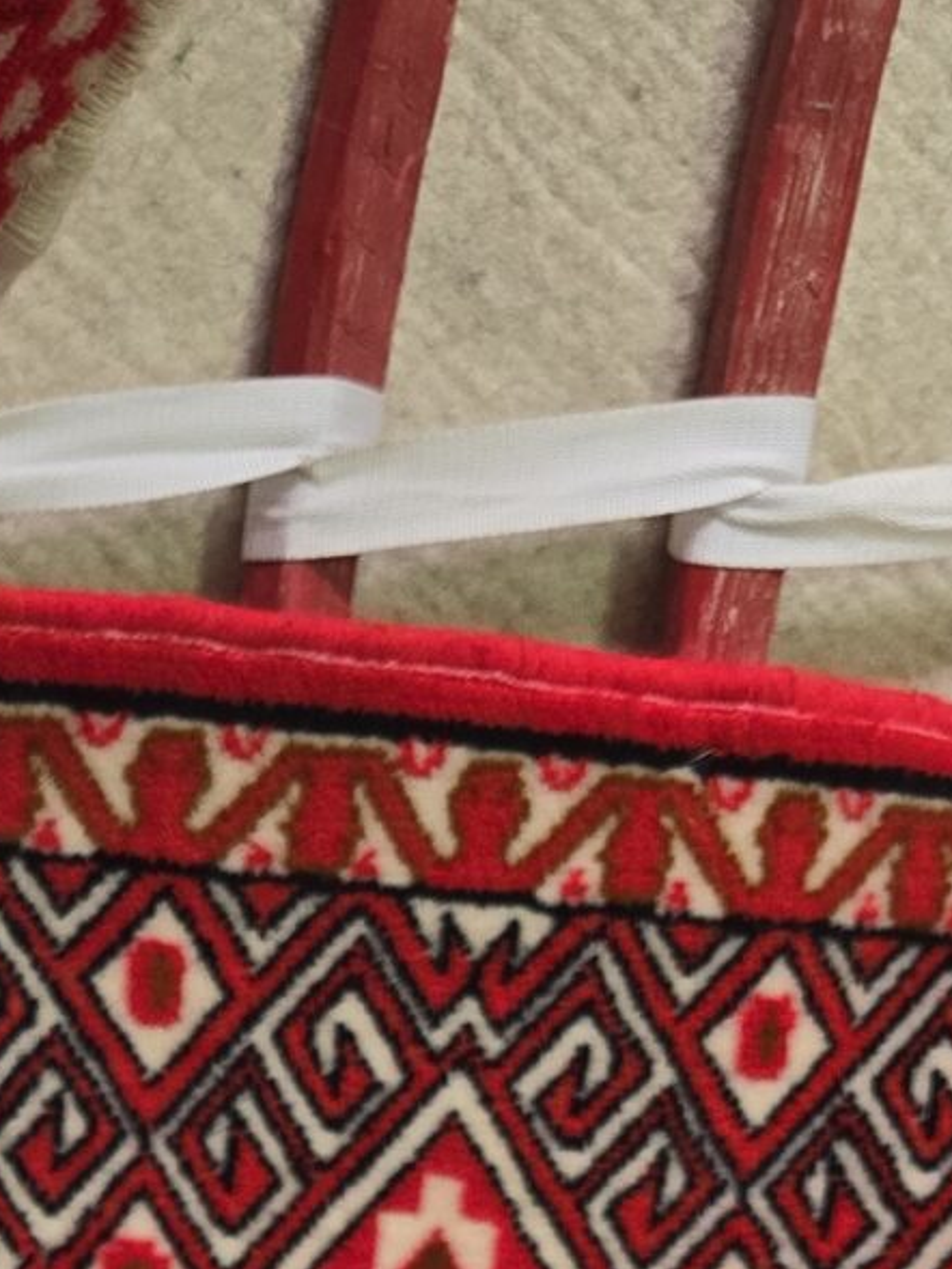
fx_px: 3666
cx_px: -722
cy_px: 2583
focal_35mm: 100
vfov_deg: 15.4
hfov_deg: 13.4
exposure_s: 1/100
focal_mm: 6.3
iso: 200
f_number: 1.7
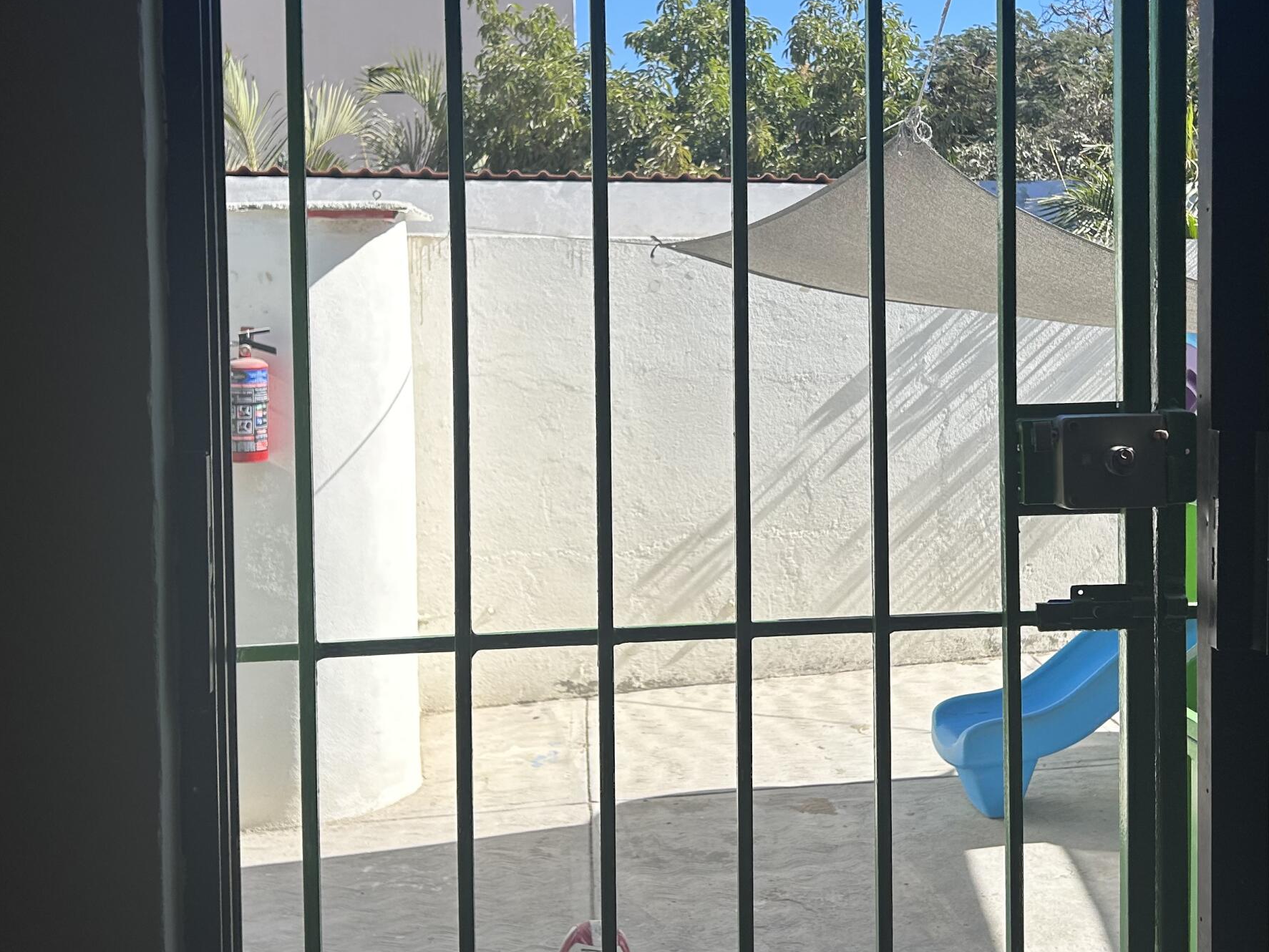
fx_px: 1613
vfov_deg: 32.7
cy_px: 366
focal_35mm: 44
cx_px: 752
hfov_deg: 42.8
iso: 50
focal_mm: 5.7
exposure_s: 1/3831
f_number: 1.5
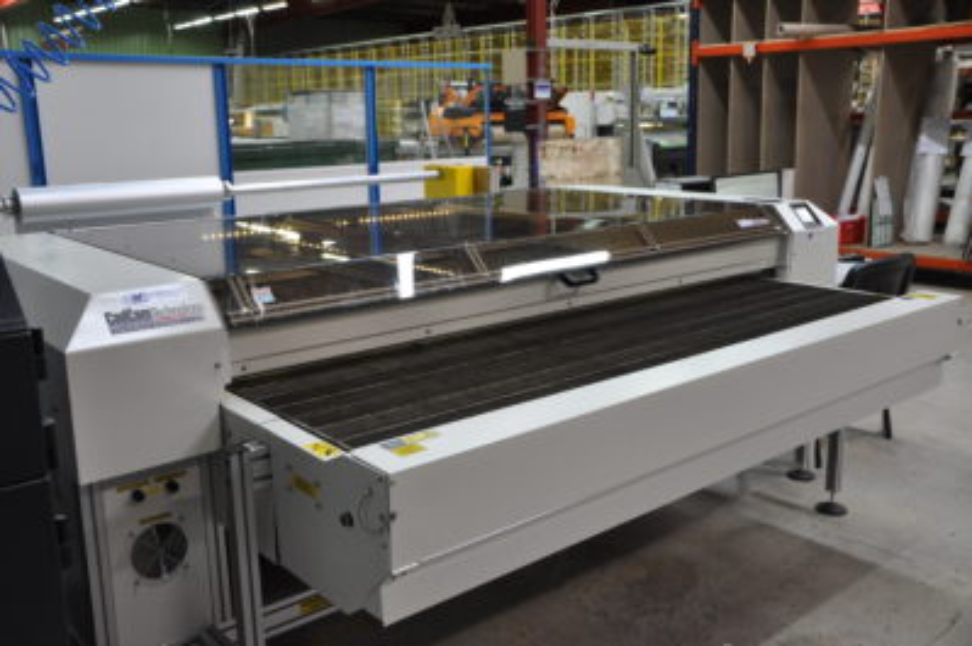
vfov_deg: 36.8
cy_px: 323
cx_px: 486
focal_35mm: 36
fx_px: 971
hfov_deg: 53.2
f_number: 4
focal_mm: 24
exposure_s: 1/60
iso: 800
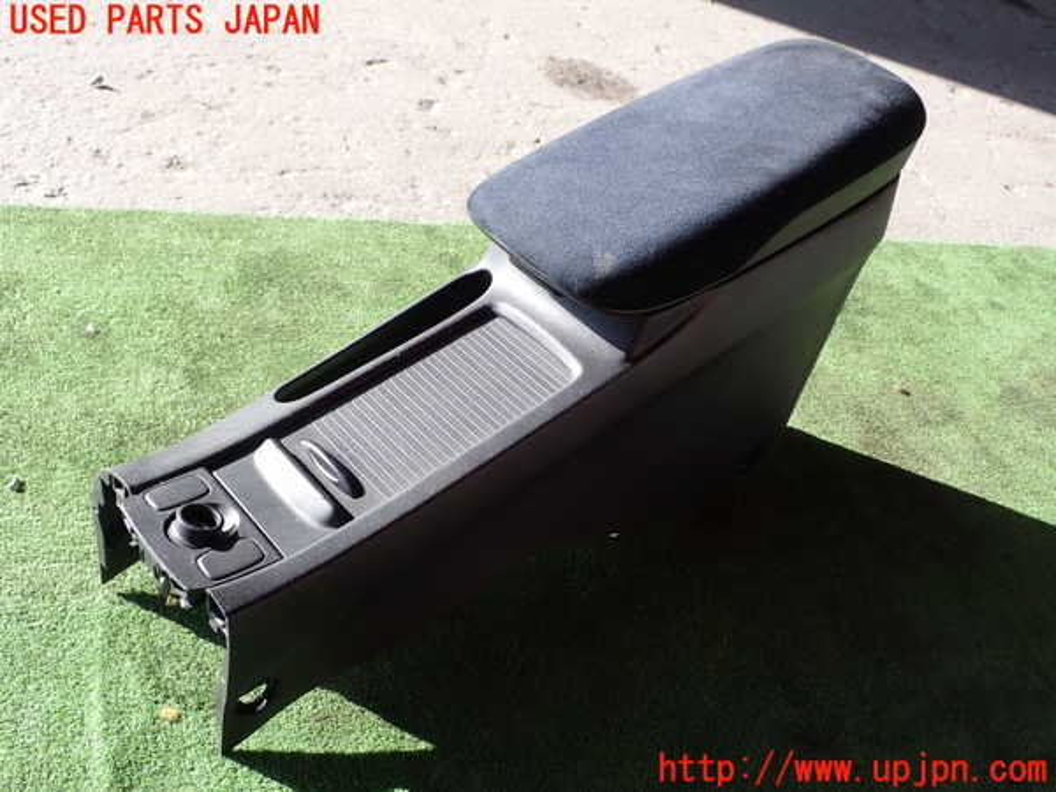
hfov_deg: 51.4
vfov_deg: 39.7
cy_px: 396
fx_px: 1098
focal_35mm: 36
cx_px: 528
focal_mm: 6.37
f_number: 3.5
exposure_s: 1/200
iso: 100
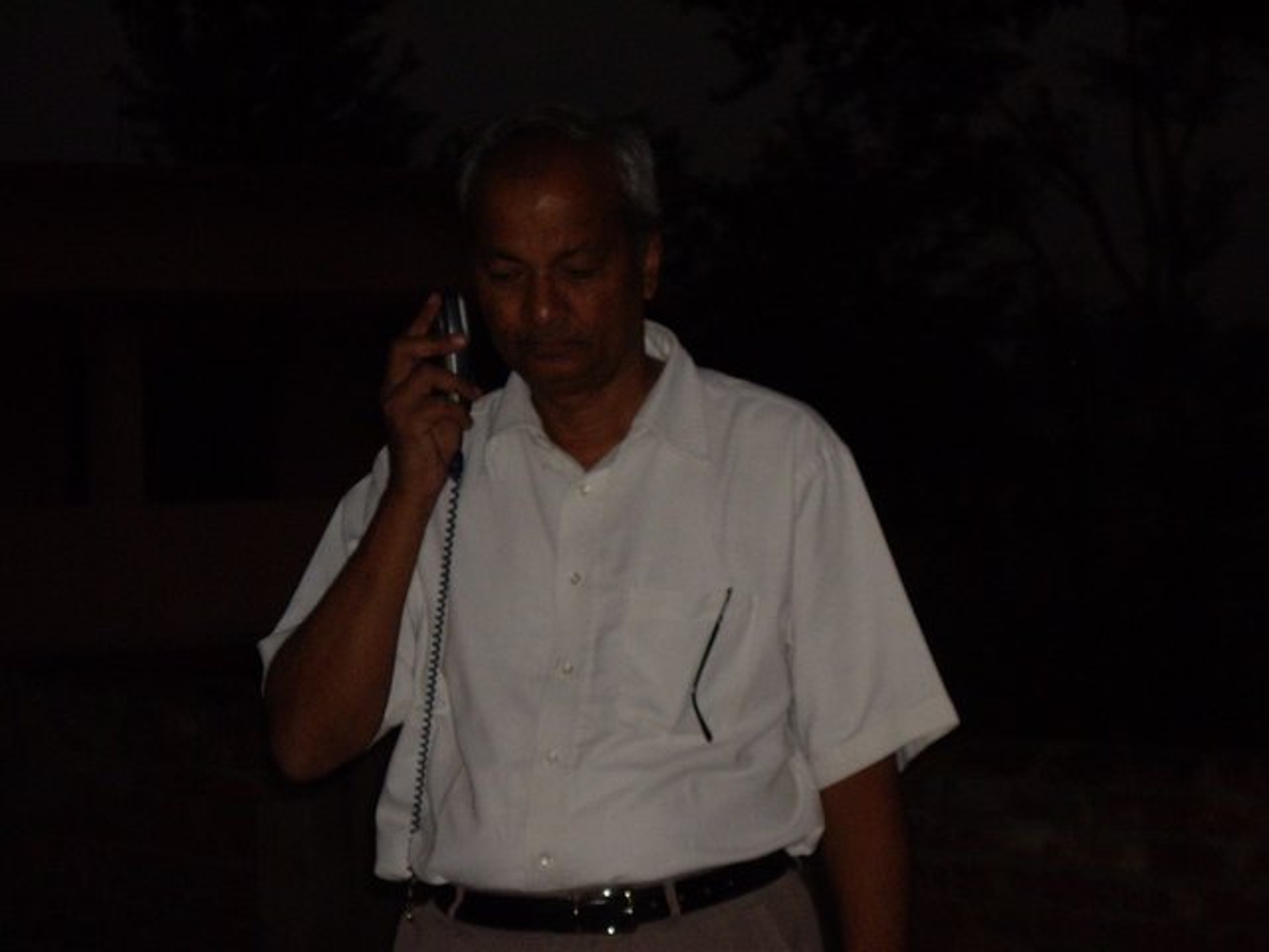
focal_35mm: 114
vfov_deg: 13.0
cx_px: 634
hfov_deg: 17.3
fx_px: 4179
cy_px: 476
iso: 200
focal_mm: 18.6
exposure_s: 1/125
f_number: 5.2
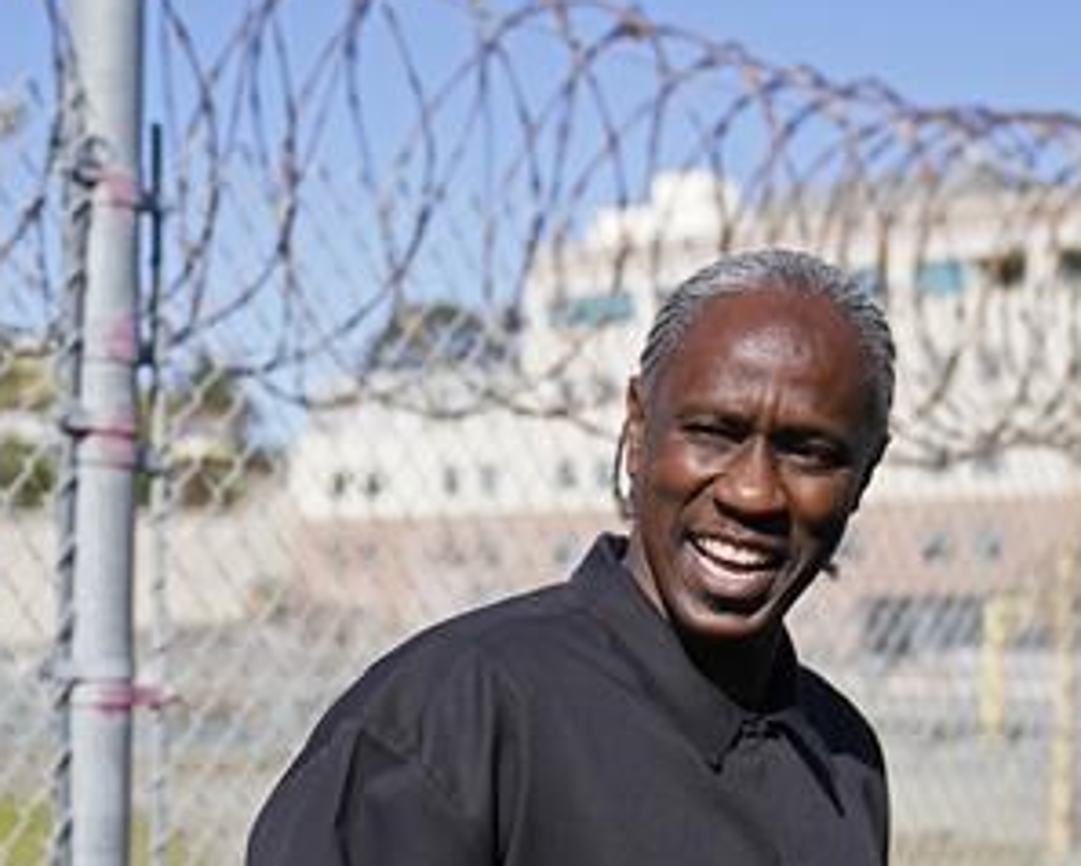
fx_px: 2433
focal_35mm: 76
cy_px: 679
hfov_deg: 25.0
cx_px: 557
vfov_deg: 20.0
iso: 1000
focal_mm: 37
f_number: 2.8
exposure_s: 1/16000
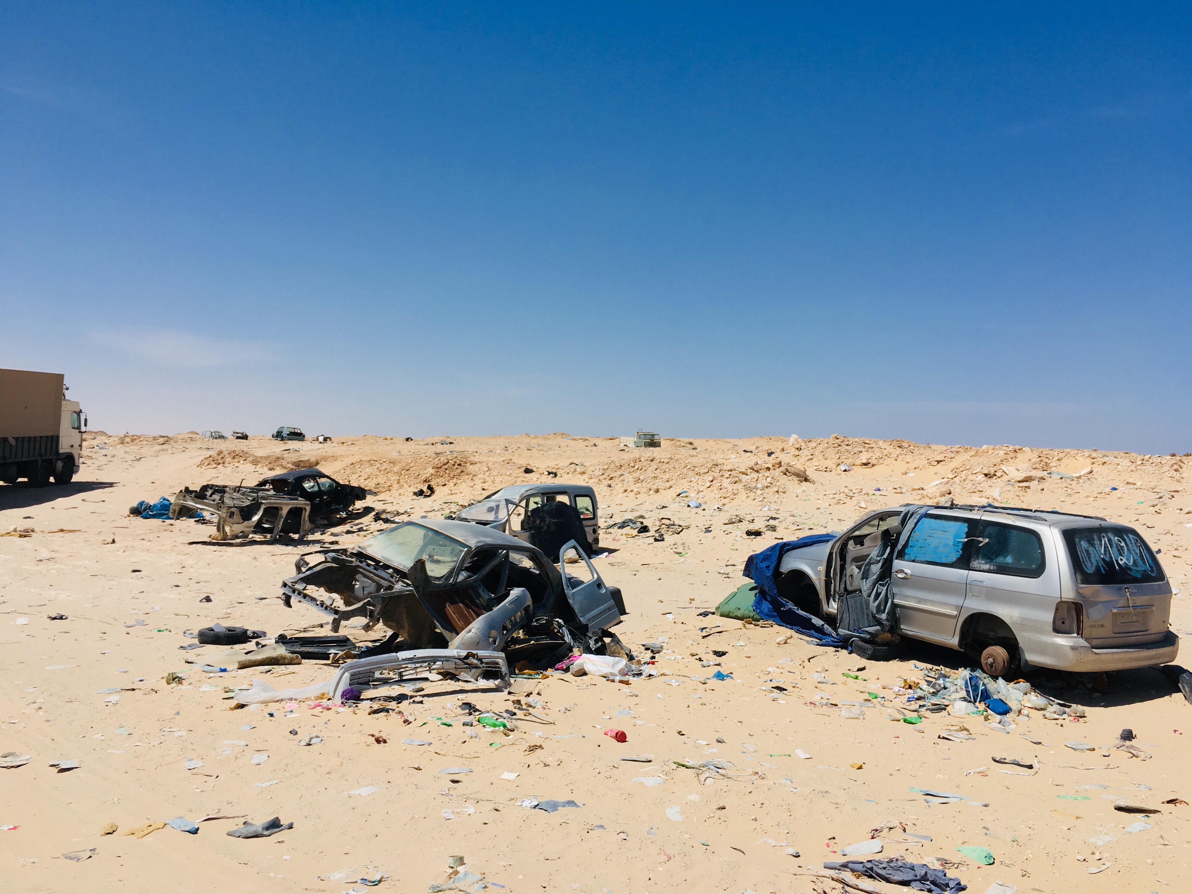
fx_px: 999
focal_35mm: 29
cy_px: 447
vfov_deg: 48.2
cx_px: 596
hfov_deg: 61.7
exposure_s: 1/2959
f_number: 2.2
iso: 25
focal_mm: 4.15
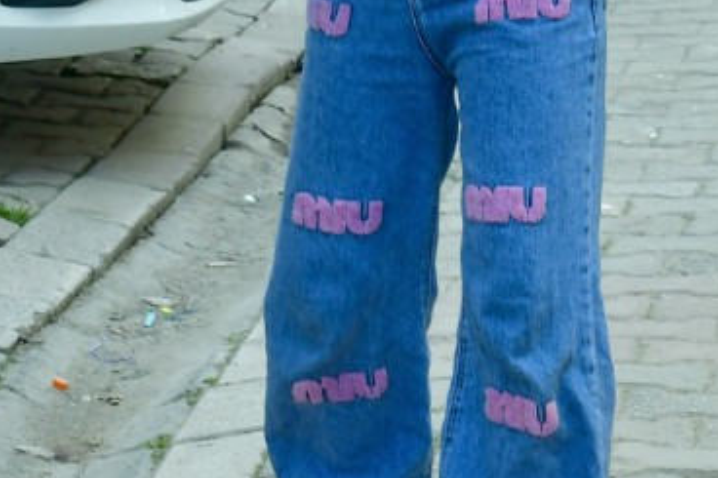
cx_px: 622
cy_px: -86
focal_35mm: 176
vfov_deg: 7.7
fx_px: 3508
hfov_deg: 11.6
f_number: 6.3
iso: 250
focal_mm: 40
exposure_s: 1/250
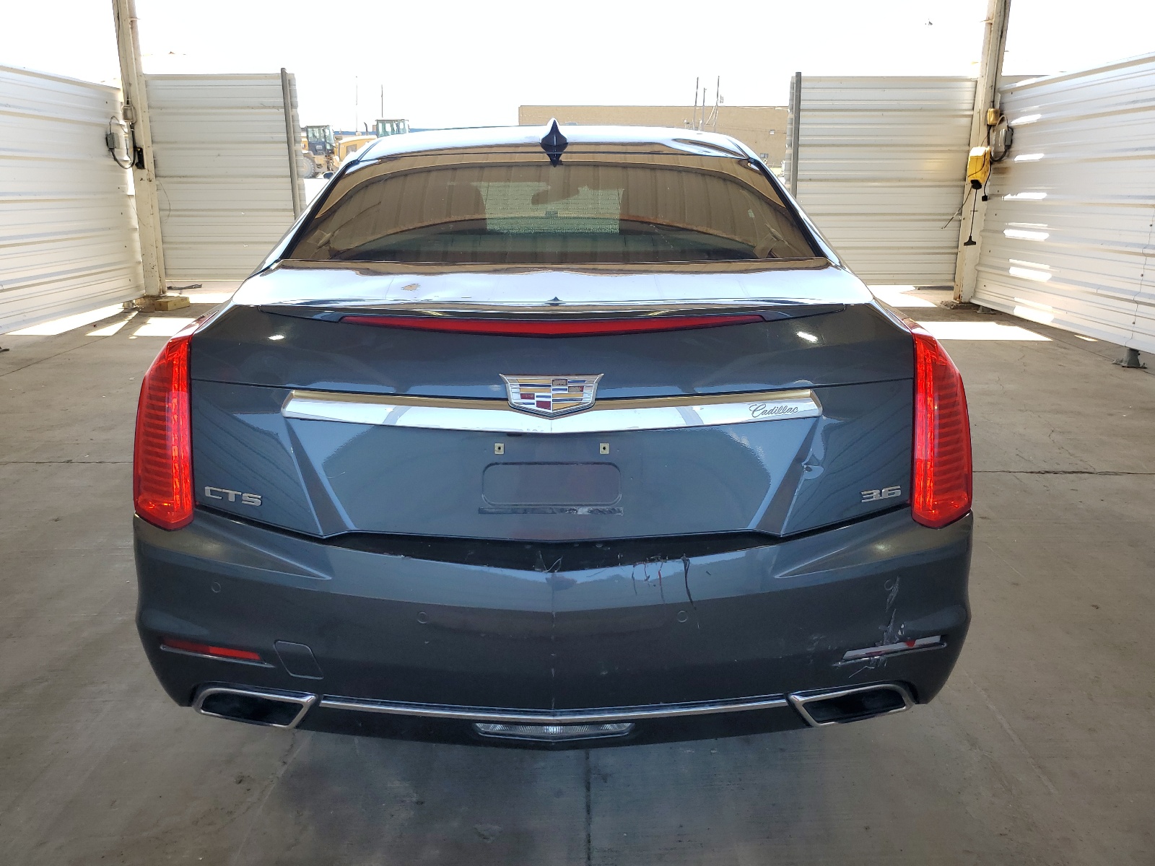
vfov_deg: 53.1
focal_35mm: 26
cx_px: 578
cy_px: 433
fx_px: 868
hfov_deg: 67.3
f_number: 1.5
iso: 50
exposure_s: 1/455
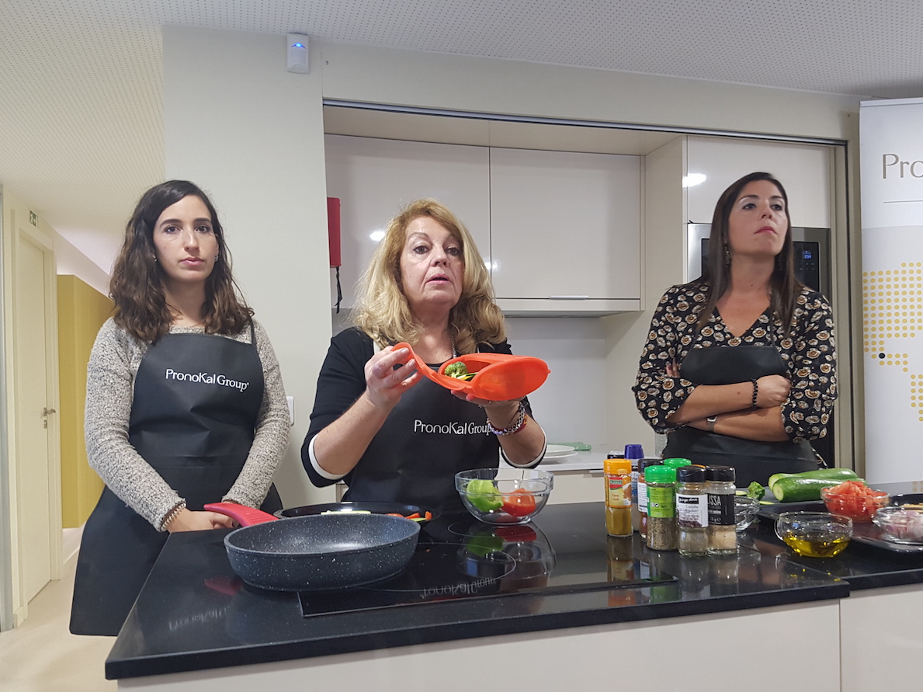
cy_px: 367
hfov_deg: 63.4
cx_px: 490
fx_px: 746
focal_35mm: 28
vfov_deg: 49.7
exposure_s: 1/27
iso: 125
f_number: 1.7
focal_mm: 4.2
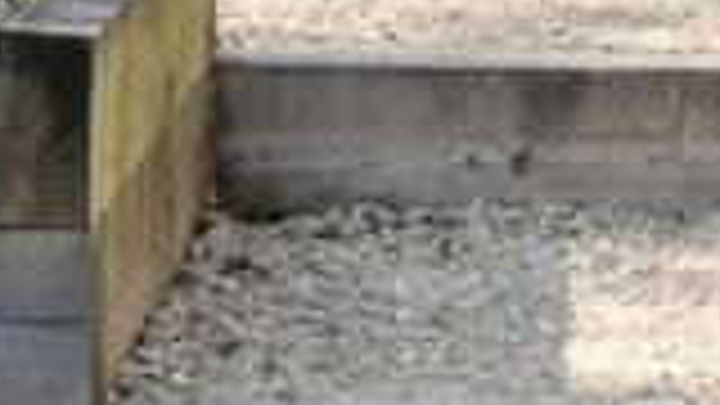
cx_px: 648
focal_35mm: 181
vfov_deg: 6.4
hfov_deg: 11.8
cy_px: -569
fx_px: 3456
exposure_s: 1/1000
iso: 400
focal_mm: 18
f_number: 8
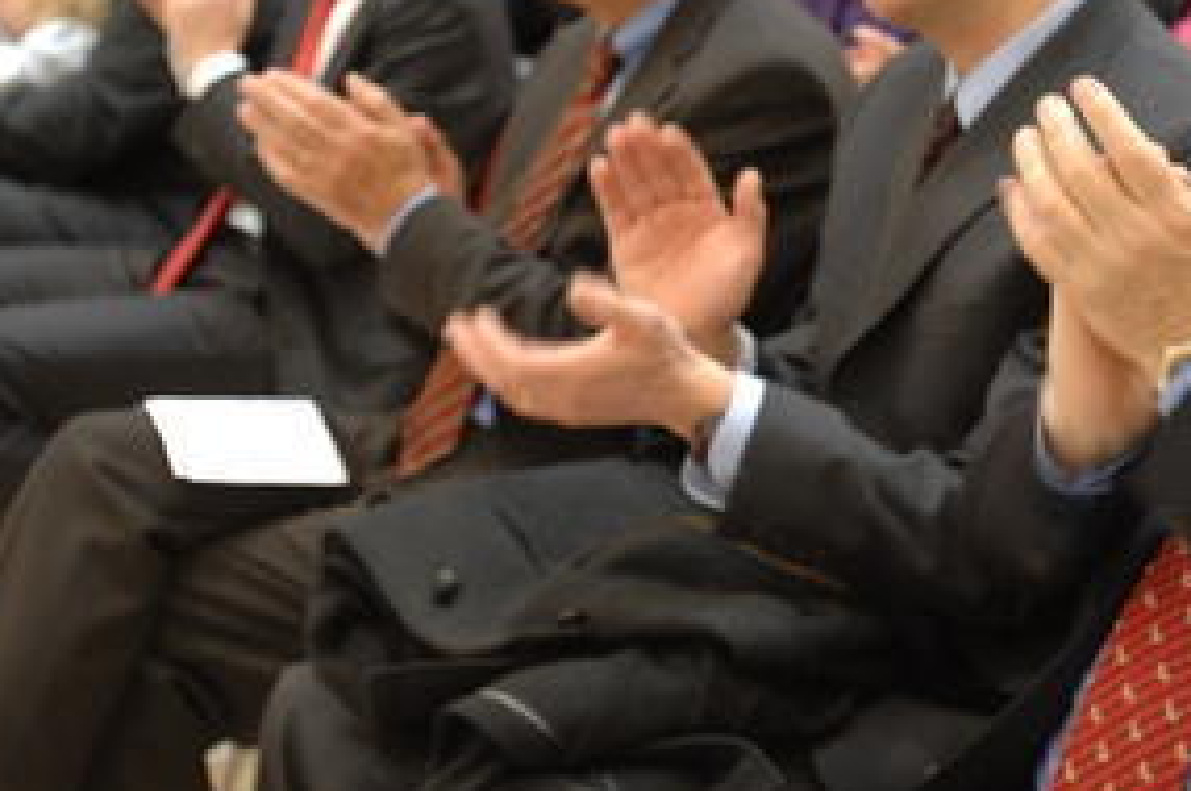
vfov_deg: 15.4
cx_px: 941
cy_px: 181
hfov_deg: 22.8
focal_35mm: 88
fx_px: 2908
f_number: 2.8
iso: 400
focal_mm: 28
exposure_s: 1/30
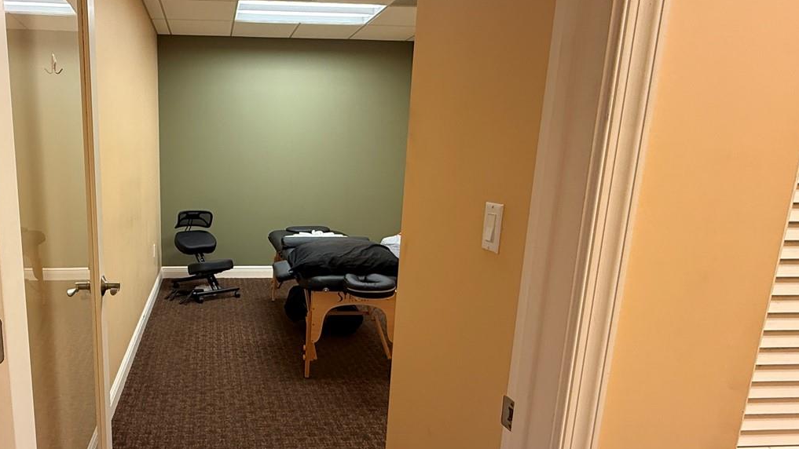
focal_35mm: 24
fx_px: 508
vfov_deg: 47.6
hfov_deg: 73.1
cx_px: 243
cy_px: 252
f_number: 2.2
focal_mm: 2.22
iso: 200
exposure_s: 1/60
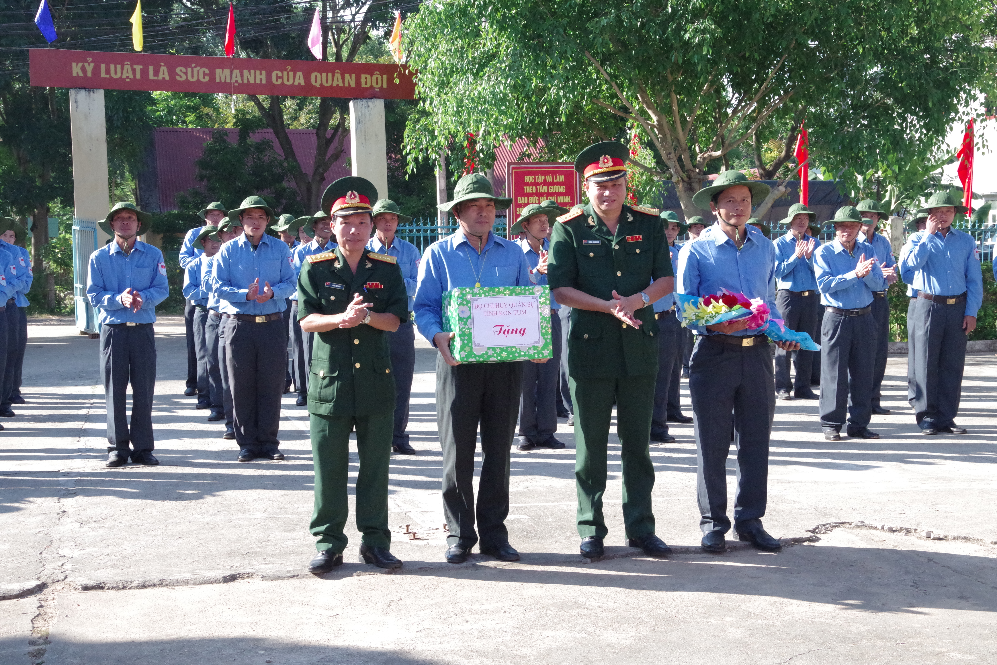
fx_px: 1662
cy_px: 332
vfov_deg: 22.6
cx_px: 498
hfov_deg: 33.4
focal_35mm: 60
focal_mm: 40
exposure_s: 1/1000
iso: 3200
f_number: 11
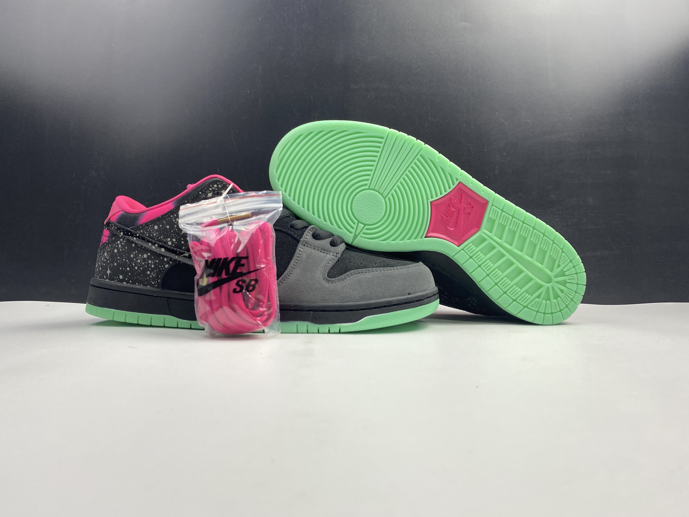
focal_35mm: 26
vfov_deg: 53.1
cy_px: 258
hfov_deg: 67.3
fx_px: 518
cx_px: 344
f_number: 1.8
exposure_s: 1/88
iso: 125
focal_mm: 4.25
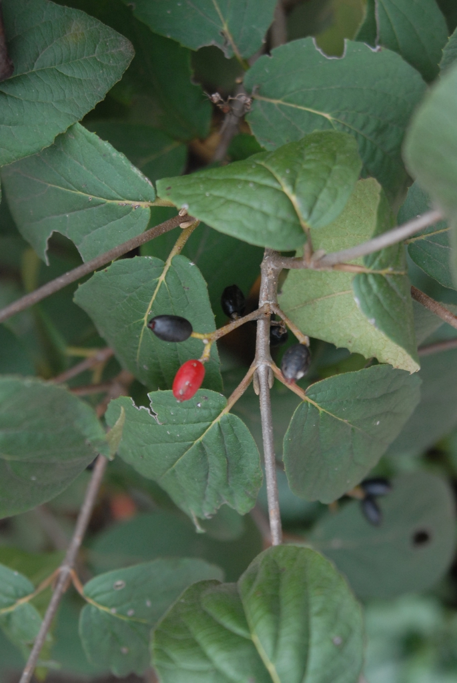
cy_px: 342
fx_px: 1567
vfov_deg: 24.6
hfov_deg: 16.6
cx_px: 228
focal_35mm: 82
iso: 400
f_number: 4.5
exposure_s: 1/50
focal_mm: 55
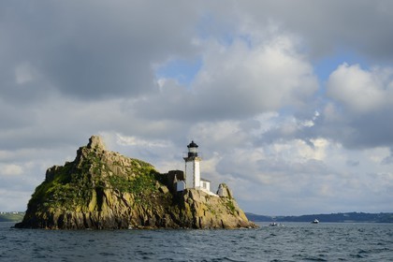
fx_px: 546
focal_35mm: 50
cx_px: 196
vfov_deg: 27.0
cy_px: 131
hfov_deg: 39.6
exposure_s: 1/800
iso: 400
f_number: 10
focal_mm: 50
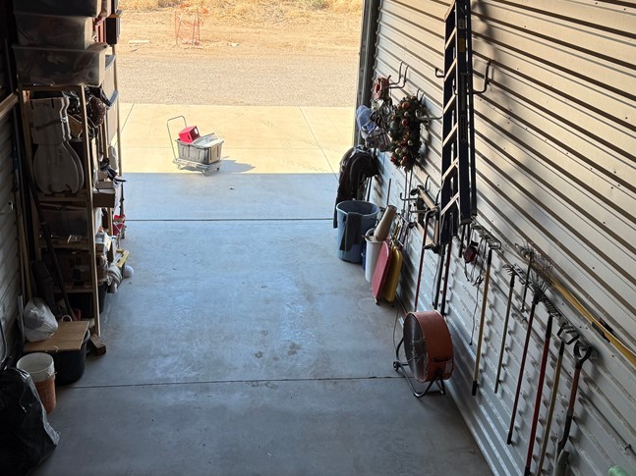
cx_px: 274
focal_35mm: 38
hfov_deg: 48.8
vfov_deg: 37.7
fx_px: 698
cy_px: 220
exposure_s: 1/488
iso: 80
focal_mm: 6.76
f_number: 1.78
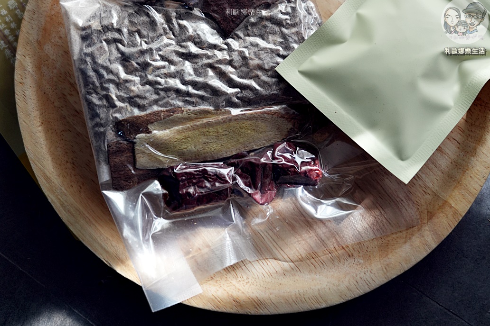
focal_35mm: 65
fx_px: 885
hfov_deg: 31.0
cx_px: 246
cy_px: 13
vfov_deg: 20.4
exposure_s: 1/160
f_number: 5.6
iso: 640
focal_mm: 43
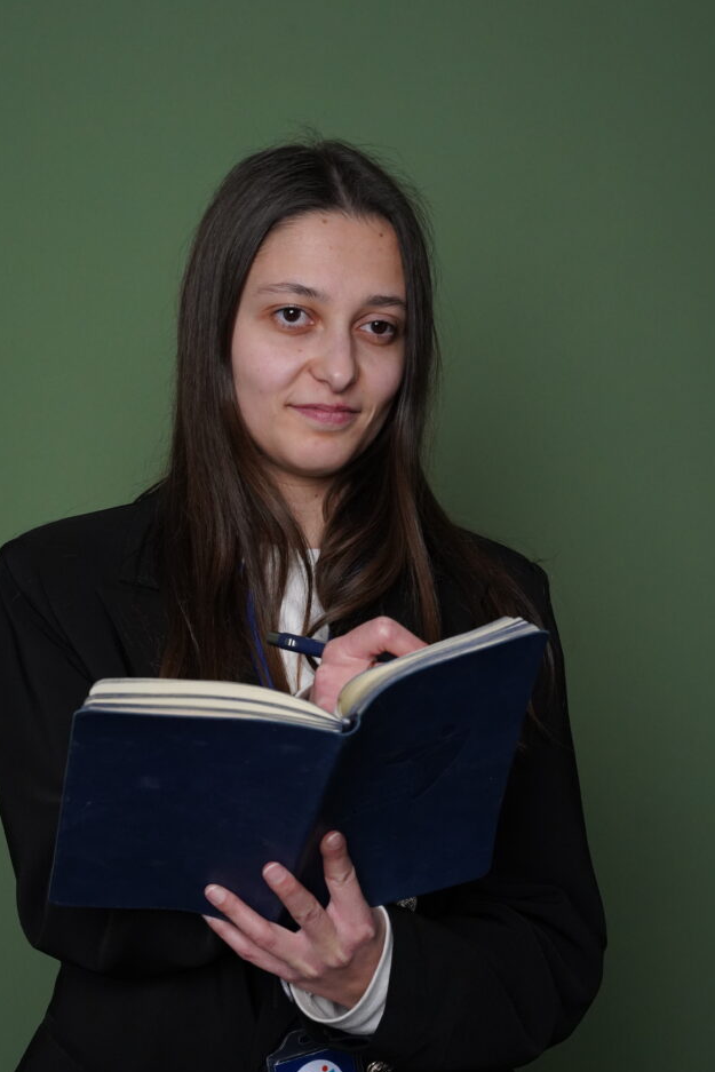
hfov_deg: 22.6
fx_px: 1783
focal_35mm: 60
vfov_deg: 33.4
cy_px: 612
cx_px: 287
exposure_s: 1/100
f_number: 10
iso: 4000
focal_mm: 48.7
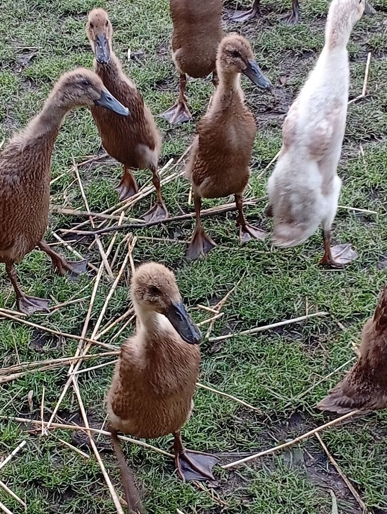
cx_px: 194
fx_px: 1204
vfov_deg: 24.1
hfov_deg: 18.3
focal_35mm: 81
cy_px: 257
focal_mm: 3.98
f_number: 1.8
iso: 155
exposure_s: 1/50
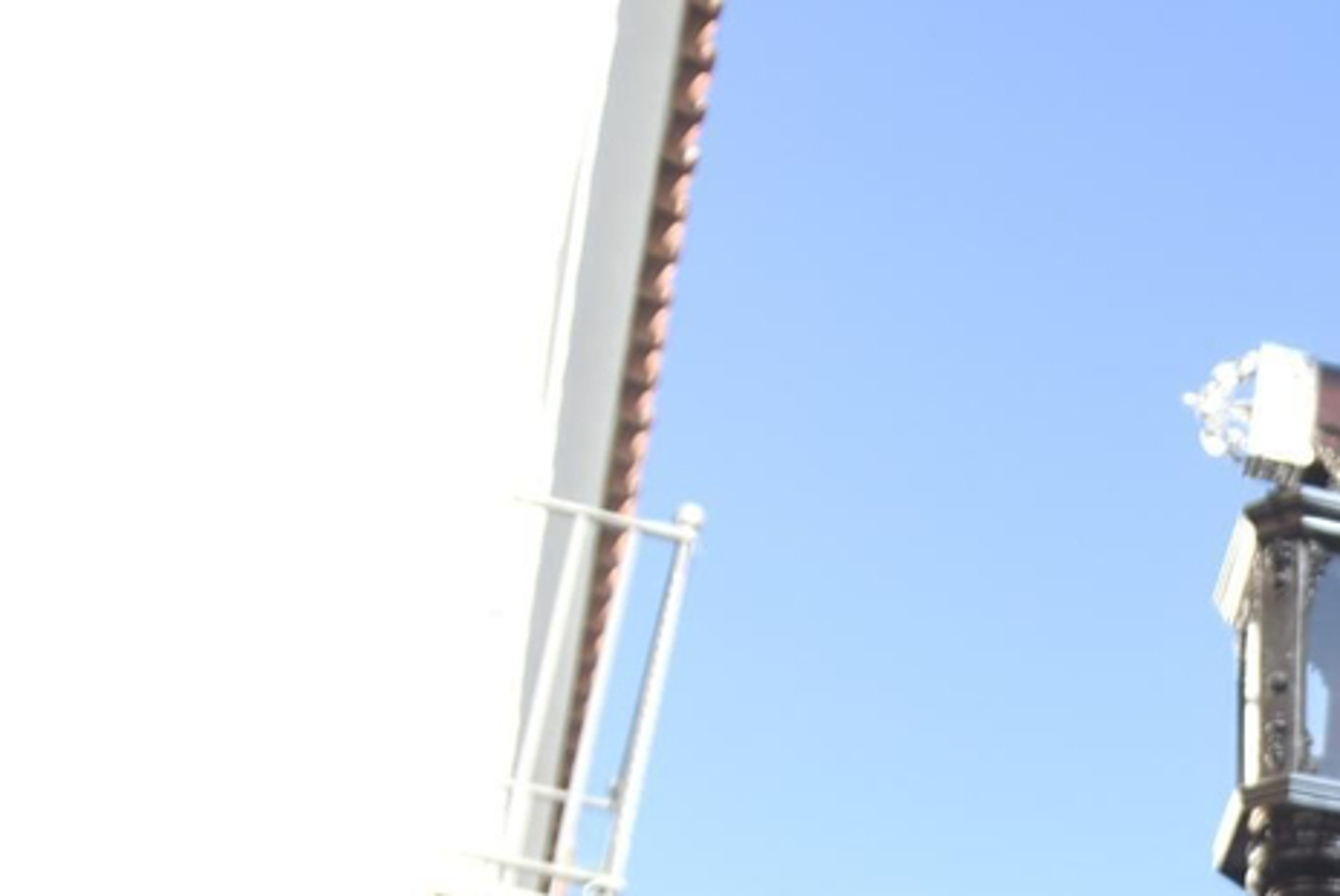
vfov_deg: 13.1
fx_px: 3724
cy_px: 1225
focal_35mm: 100
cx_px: 1952
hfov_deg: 18.3
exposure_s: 1/250
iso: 100
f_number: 8
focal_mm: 29
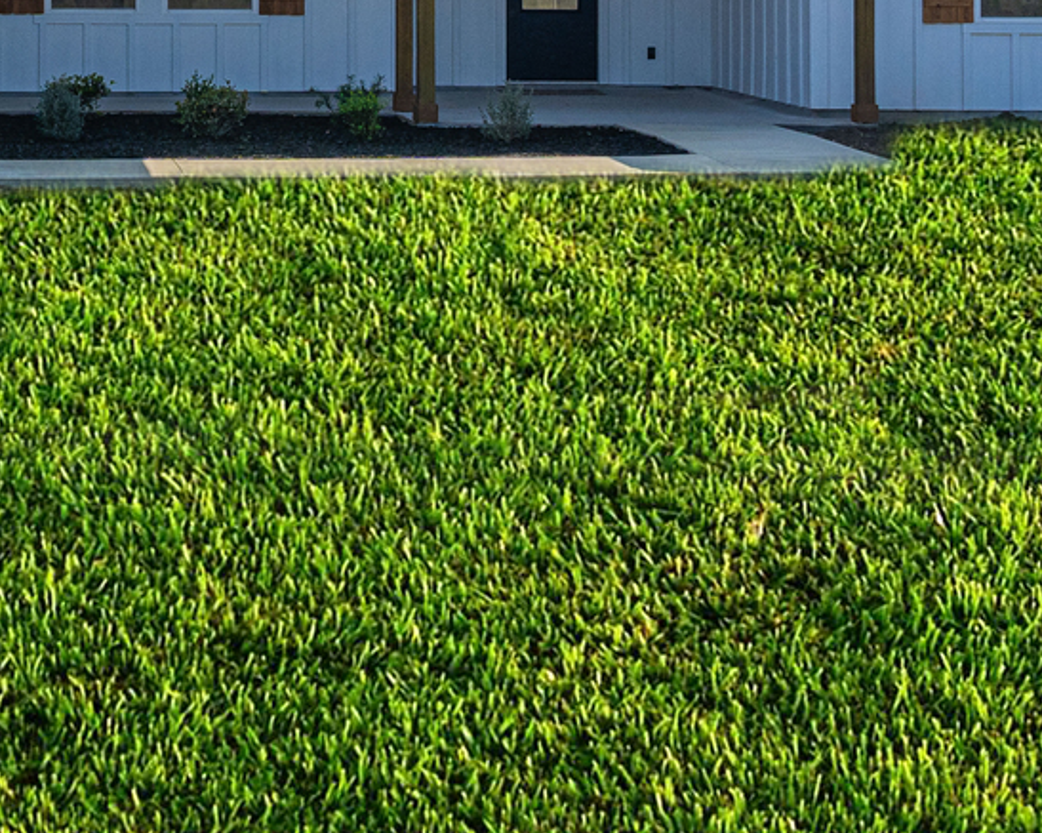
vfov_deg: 16.5
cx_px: 107
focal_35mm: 89
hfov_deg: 21.1
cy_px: -191
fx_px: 2743
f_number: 8
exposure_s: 1/1600
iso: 500
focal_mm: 32
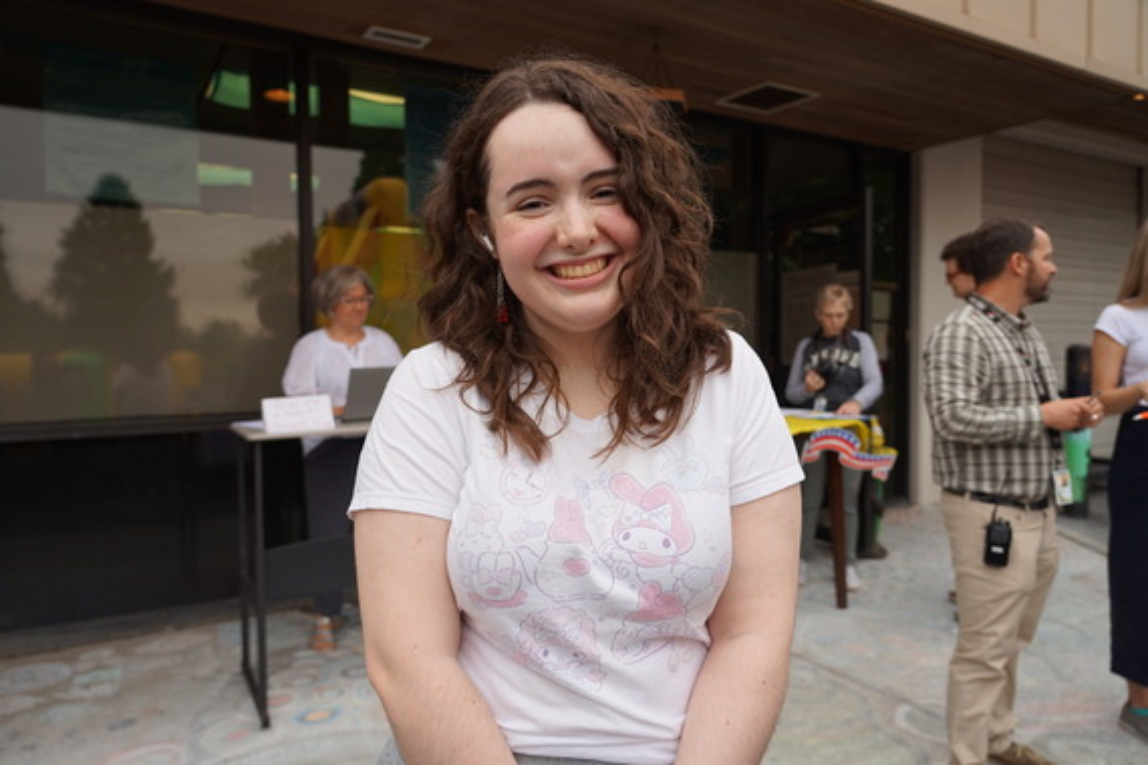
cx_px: 574
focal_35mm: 25
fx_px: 797
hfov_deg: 71.5
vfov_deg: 51.3
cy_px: 382
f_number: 4
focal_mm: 25
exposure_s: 1/160
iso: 100
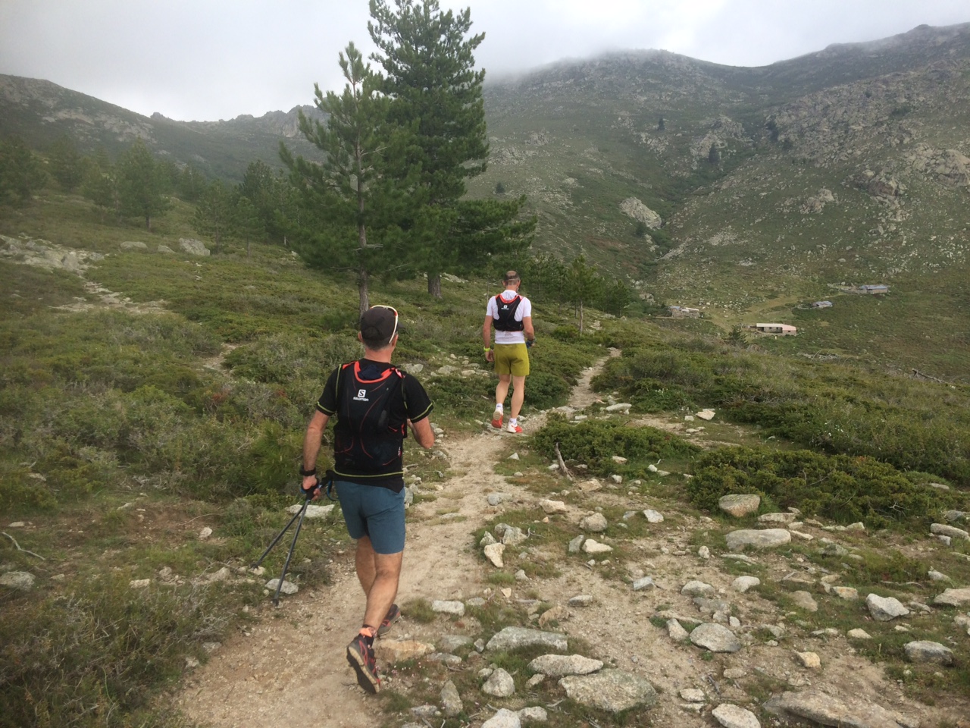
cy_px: 364
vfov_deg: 48.2
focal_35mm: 29
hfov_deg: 61.7
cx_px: 485
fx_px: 813
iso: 32
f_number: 2.2
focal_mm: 4.15
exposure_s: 1/456
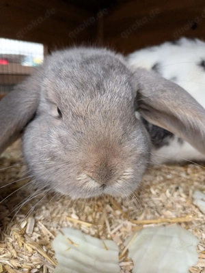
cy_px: 136
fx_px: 190
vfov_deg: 71.6
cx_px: 102
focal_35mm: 24
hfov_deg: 56.8
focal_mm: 4.53
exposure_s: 1/97.1
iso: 725
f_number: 1.7
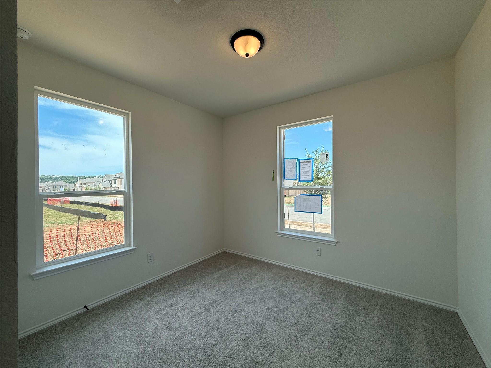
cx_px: 246
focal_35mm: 14
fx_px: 199
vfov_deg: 85.7
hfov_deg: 102.1
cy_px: 184
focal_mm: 2.22
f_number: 2.2
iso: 64
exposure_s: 1/365
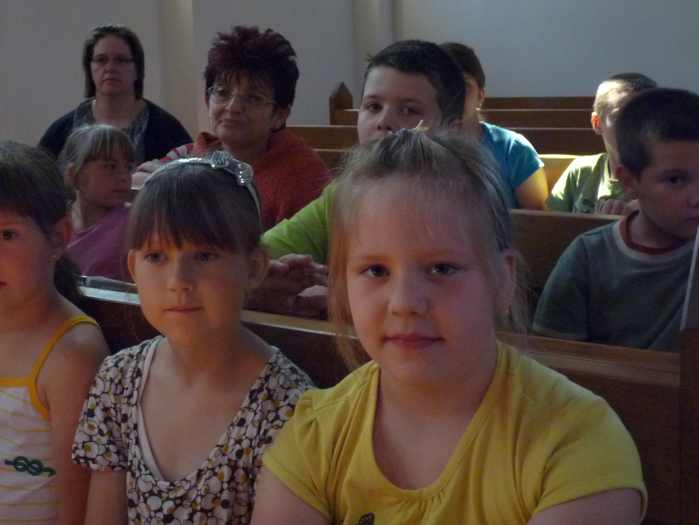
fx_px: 929
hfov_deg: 41.1
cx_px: 285
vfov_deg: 31.0
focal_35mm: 46
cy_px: 135
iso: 400
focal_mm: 4.8
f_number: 2.8
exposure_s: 1/100
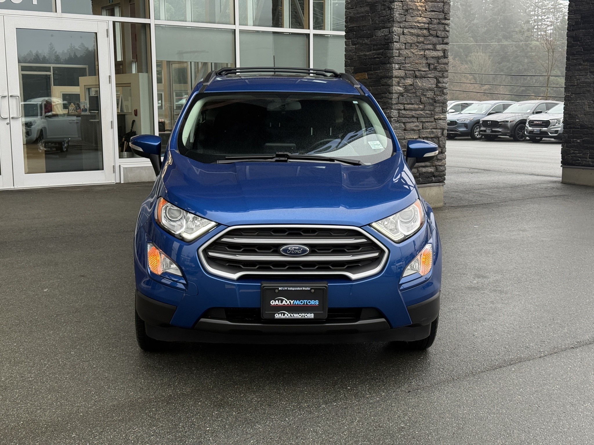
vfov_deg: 30.3
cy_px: 222
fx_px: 824
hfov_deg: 39.7
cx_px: 297
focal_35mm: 48
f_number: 1.78
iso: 100
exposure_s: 1/245
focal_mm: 6.76
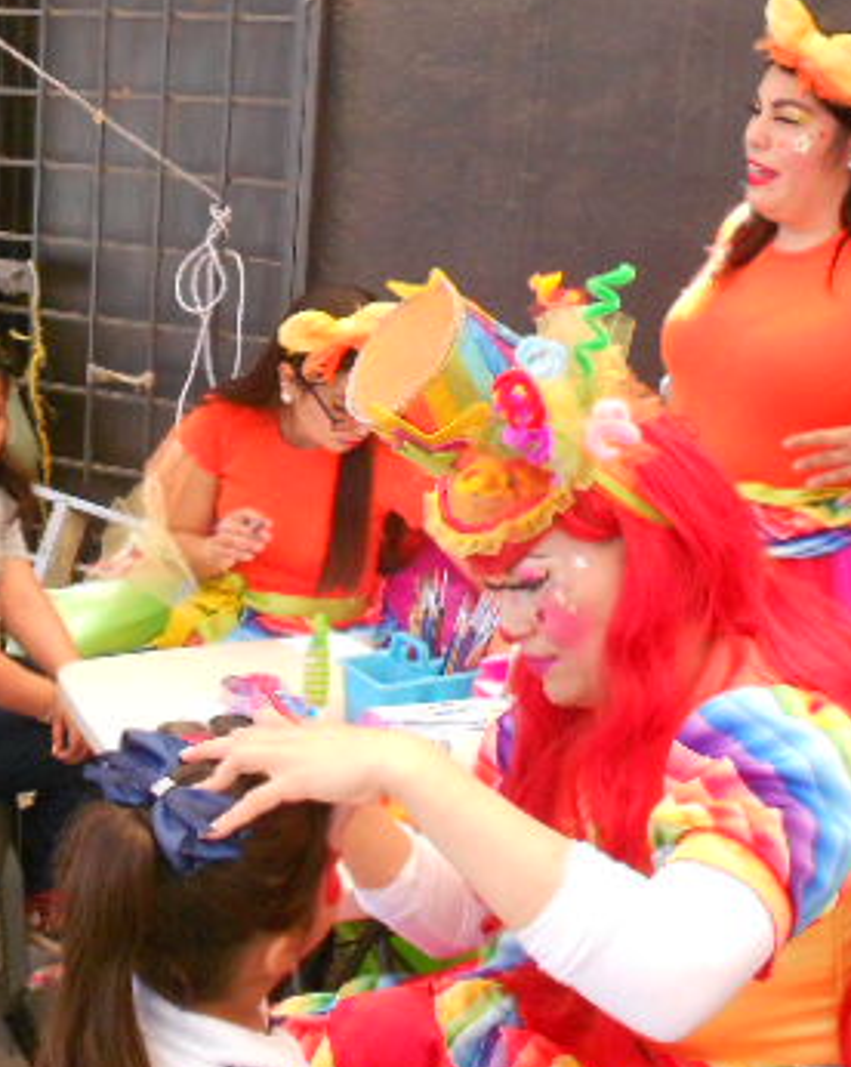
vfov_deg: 39.3
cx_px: 379
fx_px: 1482
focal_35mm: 47
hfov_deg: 32.0
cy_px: 395
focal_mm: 4.6
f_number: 3.2
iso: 400
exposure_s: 1/500
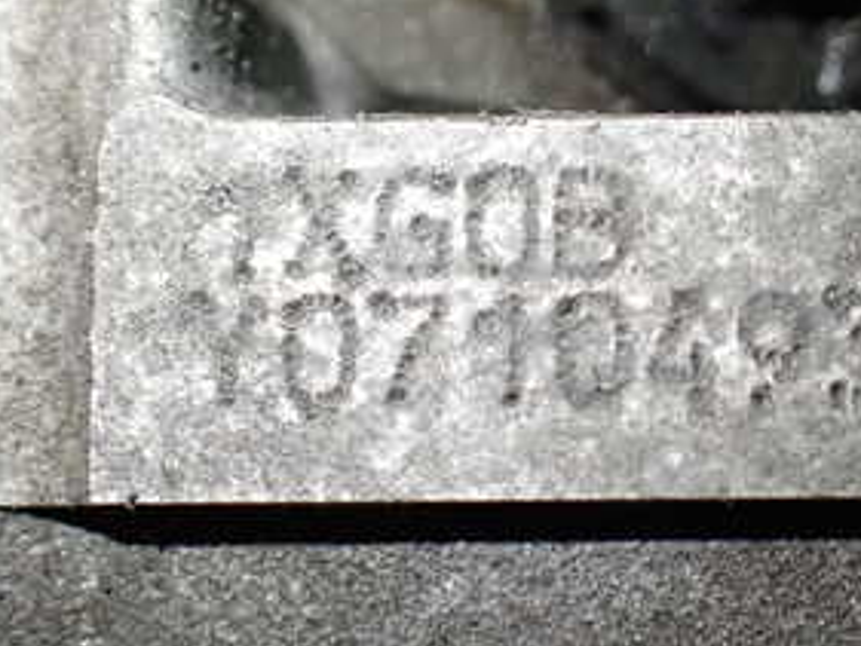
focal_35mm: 64
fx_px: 1593
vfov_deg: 22.9
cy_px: 334
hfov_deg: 29.6
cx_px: 686
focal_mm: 5.4
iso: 400
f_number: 2.3
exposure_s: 1/125
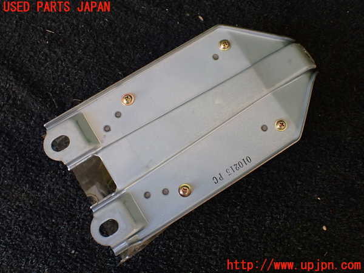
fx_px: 315
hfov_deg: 60.0
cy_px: 136
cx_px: 182
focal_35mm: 30
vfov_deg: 46.8
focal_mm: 5.4
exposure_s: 1/125
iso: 320
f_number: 2.3
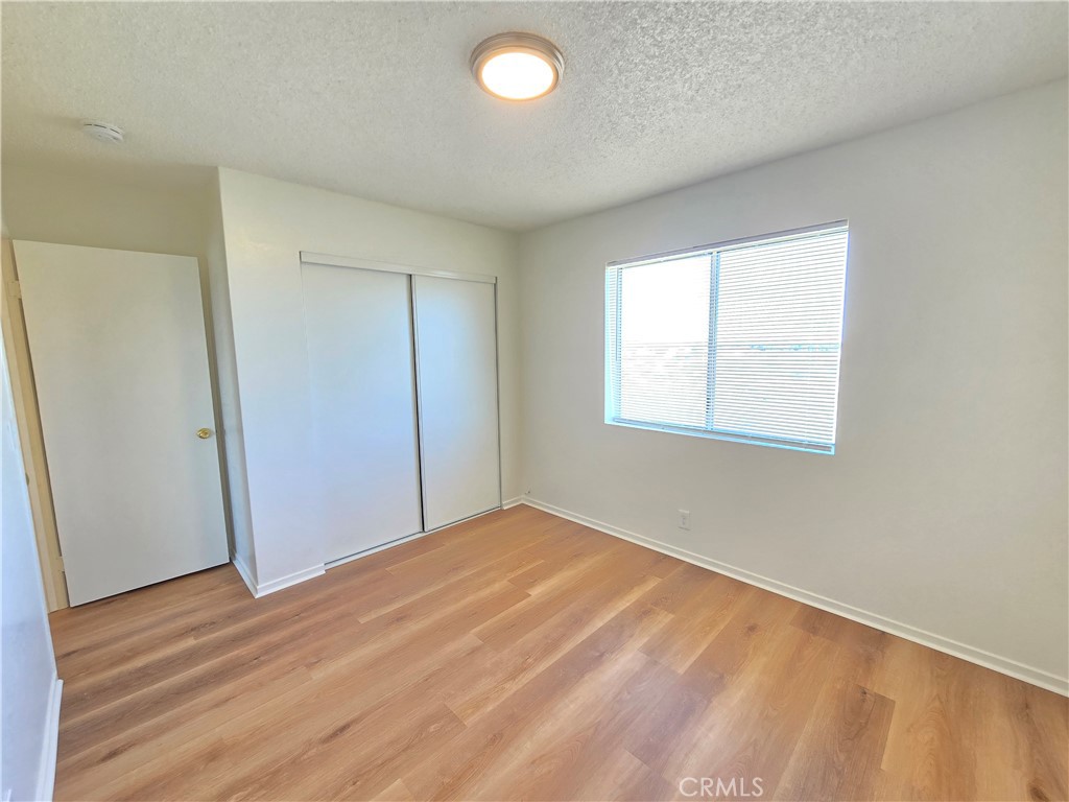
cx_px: 534
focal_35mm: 13
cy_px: 401
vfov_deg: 89.9
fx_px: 401
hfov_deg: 106.2
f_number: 2.2
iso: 160
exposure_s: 1/60
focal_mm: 2.2
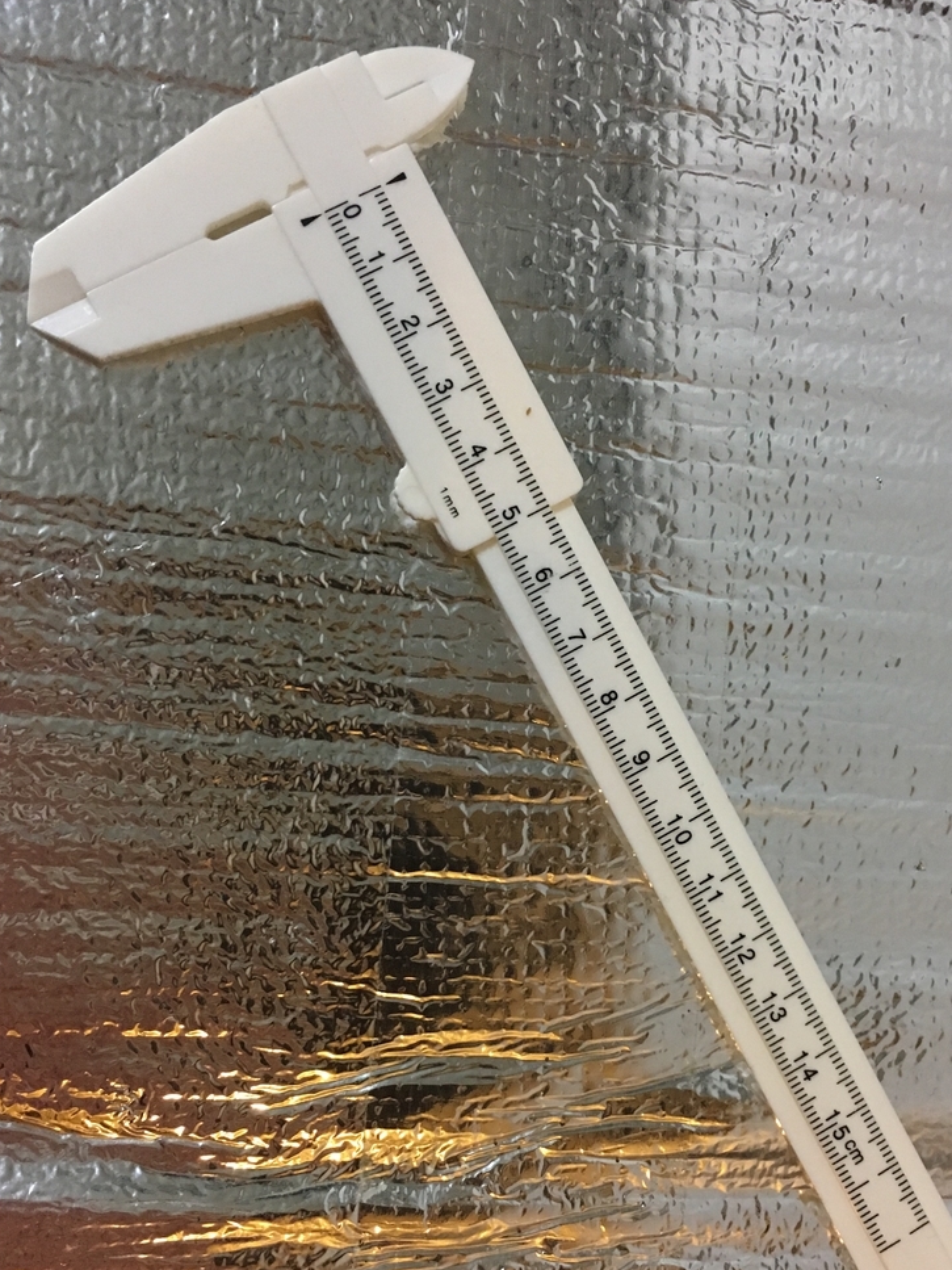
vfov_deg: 51.0
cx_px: 534
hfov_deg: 39.6
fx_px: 1320
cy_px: 768
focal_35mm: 36
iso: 200
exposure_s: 1/30
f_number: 2.2
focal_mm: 4.15
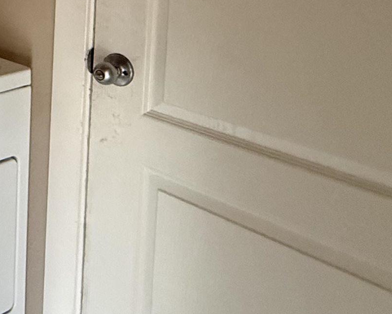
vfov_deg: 26.4
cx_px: -174
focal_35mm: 52
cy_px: -46
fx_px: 603
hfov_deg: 27.1
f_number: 2.2
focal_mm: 2.22
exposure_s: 1/60
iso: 800
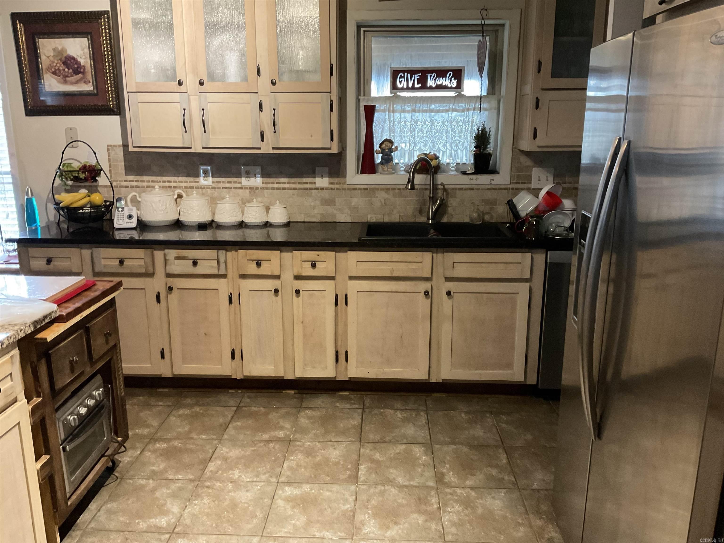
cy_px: 272
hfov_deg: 61.7
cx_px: 362
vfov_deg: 48.2
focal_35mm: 29
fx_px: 607
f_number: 1.8
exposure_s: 1/30
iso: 250
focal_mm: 3
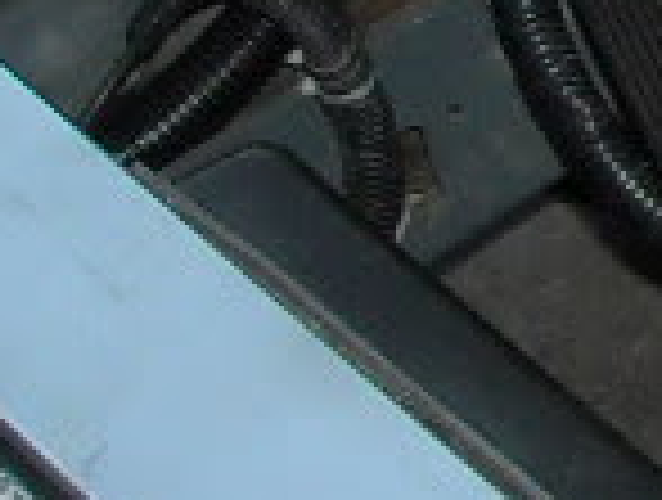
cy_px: -194
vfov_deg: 6.1
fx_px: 4659
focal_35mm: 243
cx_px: 2270
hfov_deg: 6.9
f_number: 2.8
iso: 200
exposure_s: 1/60
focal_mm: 5.7
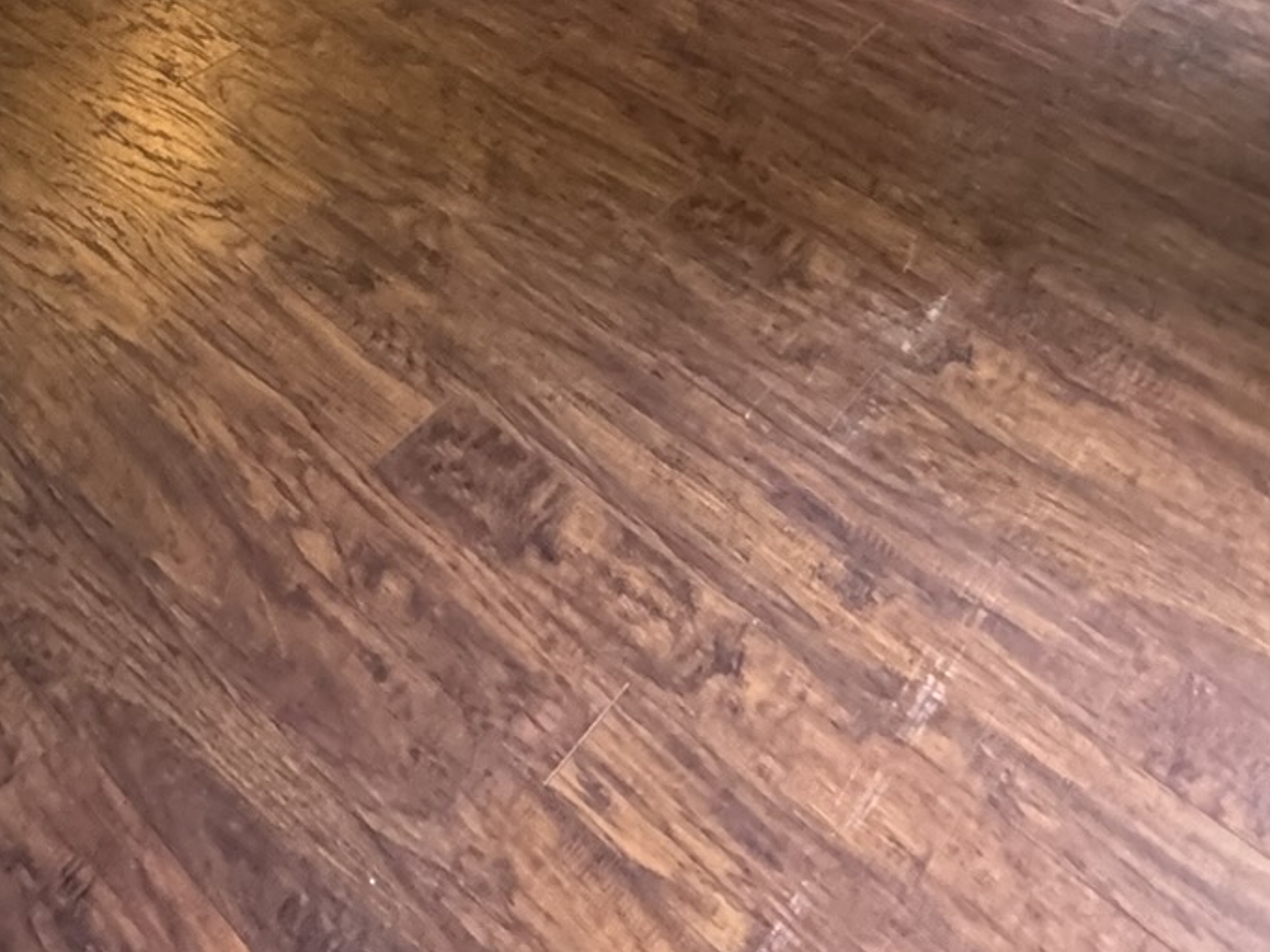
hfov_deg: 43.6
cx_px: 340
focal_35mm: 42
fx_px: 1541
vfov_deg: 26.0
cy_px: -454
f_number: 2.2
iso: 800
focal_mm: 2.22
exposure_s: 1/60
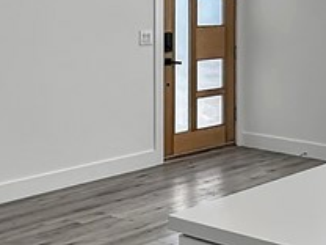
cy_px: 159
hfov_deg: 25.8
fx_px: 650
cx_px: 371
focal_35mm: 69
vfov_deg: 21.2
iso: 40
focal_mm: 2.22
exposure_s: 1/290
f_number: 2.2
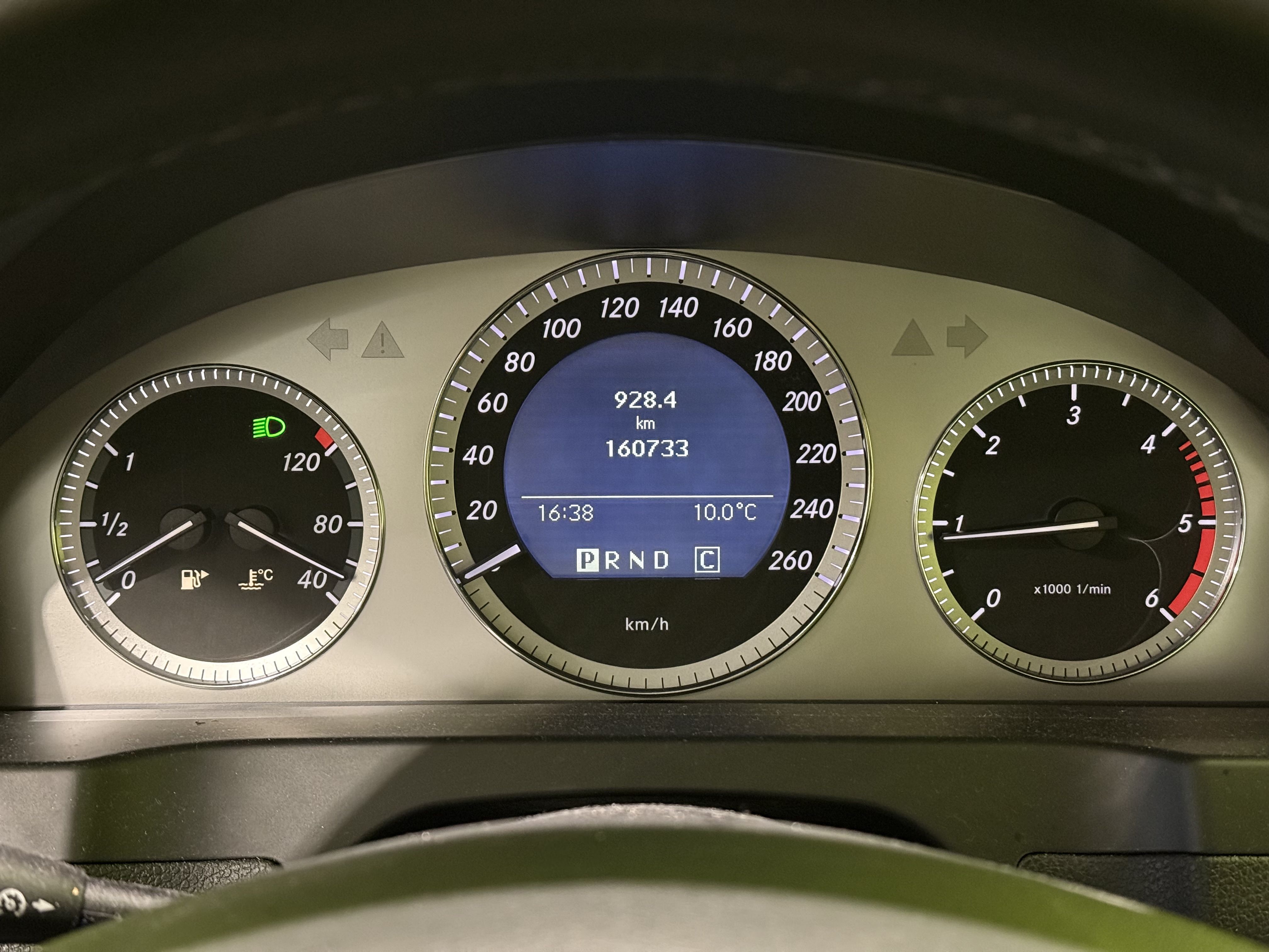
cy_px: 476
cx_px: 634
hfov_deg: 39.7
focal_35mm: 48
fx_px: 1760
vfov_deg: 30.3
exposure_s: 1/30
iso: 640
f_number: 1.78
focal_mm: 6.76
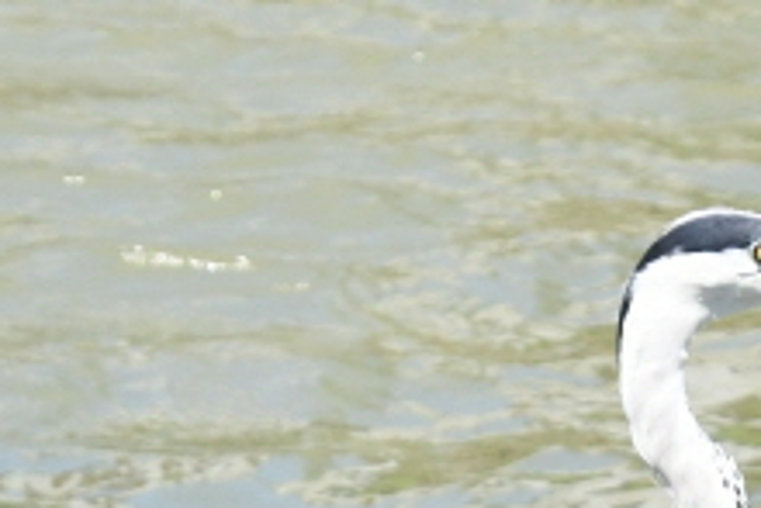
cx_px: 678
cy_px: 1175
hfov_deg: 3.4
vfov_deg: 2.3
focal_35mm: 603
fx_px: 12755
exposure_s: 1/800
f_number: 7.1
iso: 800
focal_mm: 85
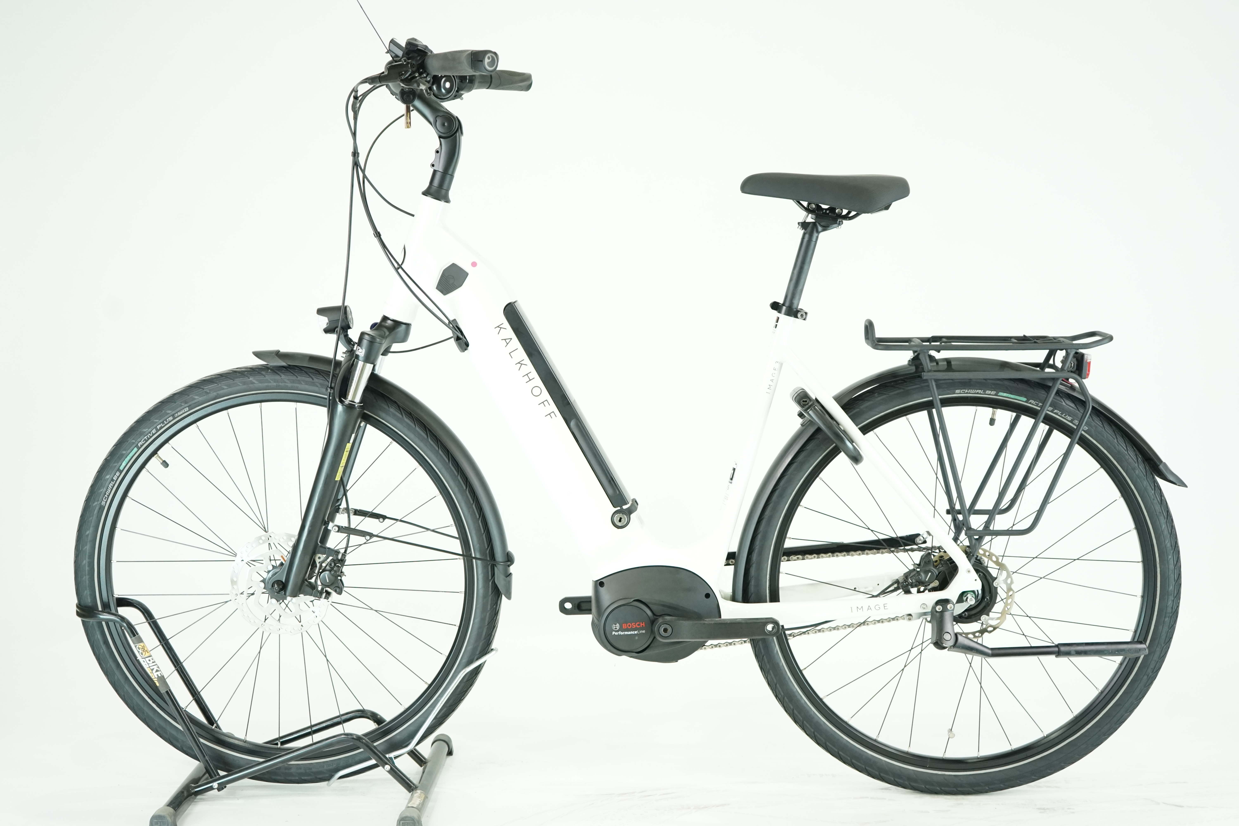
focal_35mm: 46
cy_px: 413
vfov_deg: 29.2
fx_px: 1583
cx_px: 620
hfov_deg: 42.7
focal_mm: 46
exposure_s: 1/200
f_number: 4.5
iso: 2000
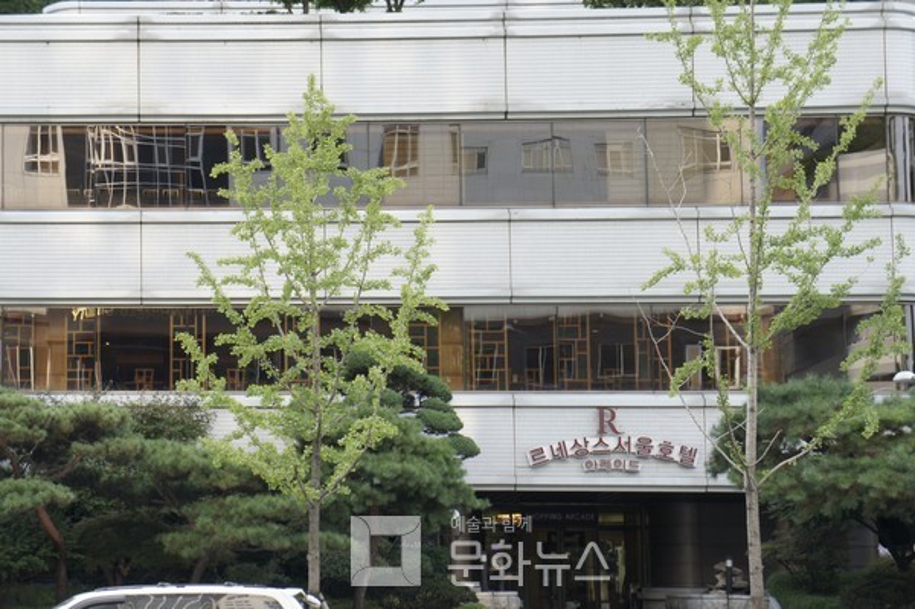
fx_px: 2095
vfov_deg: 16.5
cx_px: 458
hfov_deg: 24.6
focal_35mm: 82
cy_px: 304
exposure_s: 1/125
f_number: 5.6
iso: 200
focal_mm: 55
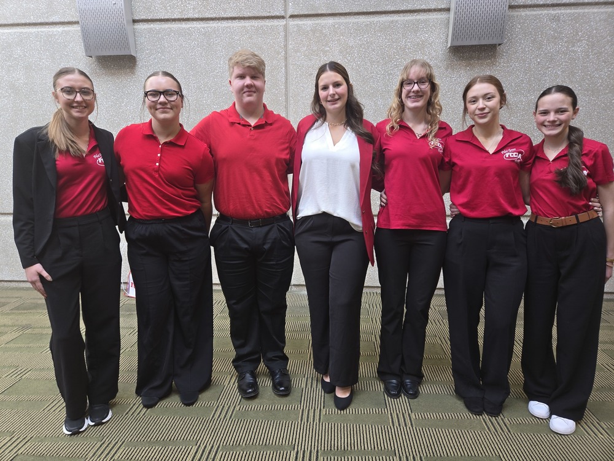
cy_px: 230
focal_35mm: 23
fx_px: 408
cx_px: 307
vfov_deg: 58.9
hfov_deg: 73.9
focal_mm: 5.4
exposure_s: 1/120
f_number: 1.8
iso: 80
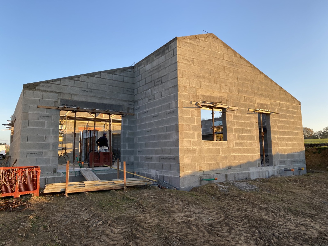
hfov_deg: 67.3
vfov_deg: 53.1
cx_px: 164
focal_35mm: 26
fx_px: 246
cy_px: 123
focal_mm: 4.25
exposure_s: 1/534
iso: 32
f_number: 1.8
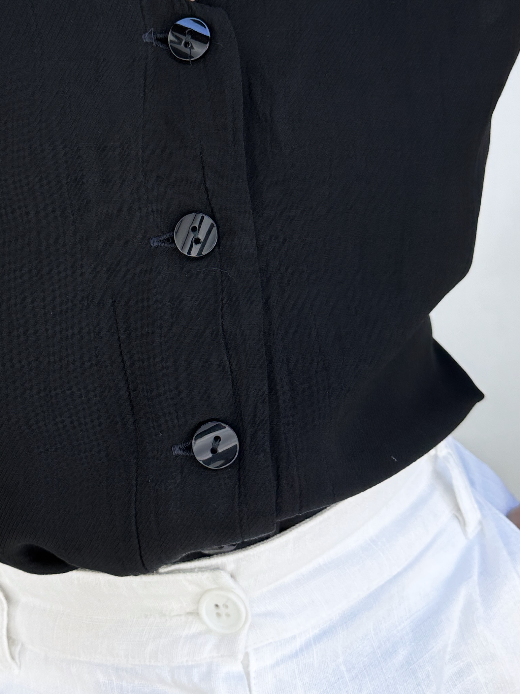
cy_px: 219
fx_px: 941
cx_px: 139
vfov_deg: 39.8
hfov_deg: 30.4
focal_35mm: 47
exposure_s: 1/486
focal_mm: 6.86
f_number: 1.78
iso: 80
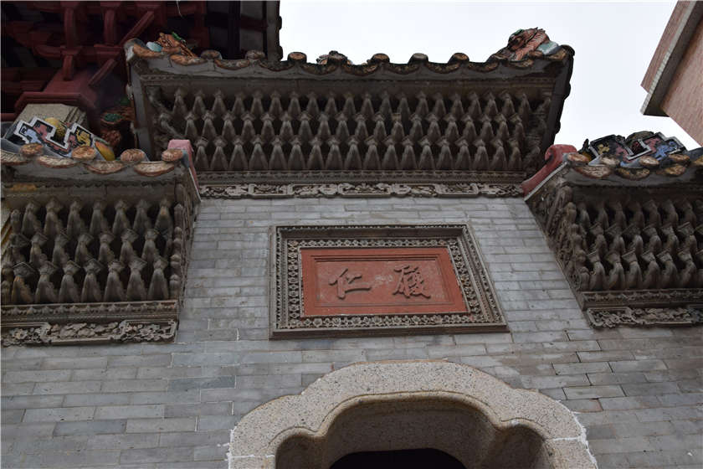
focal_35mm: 32
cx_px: 352
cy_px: 234
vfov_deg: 41.7
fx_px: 615
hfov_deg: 59.5
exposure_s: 1/160
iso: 400
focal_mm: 21
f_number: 8
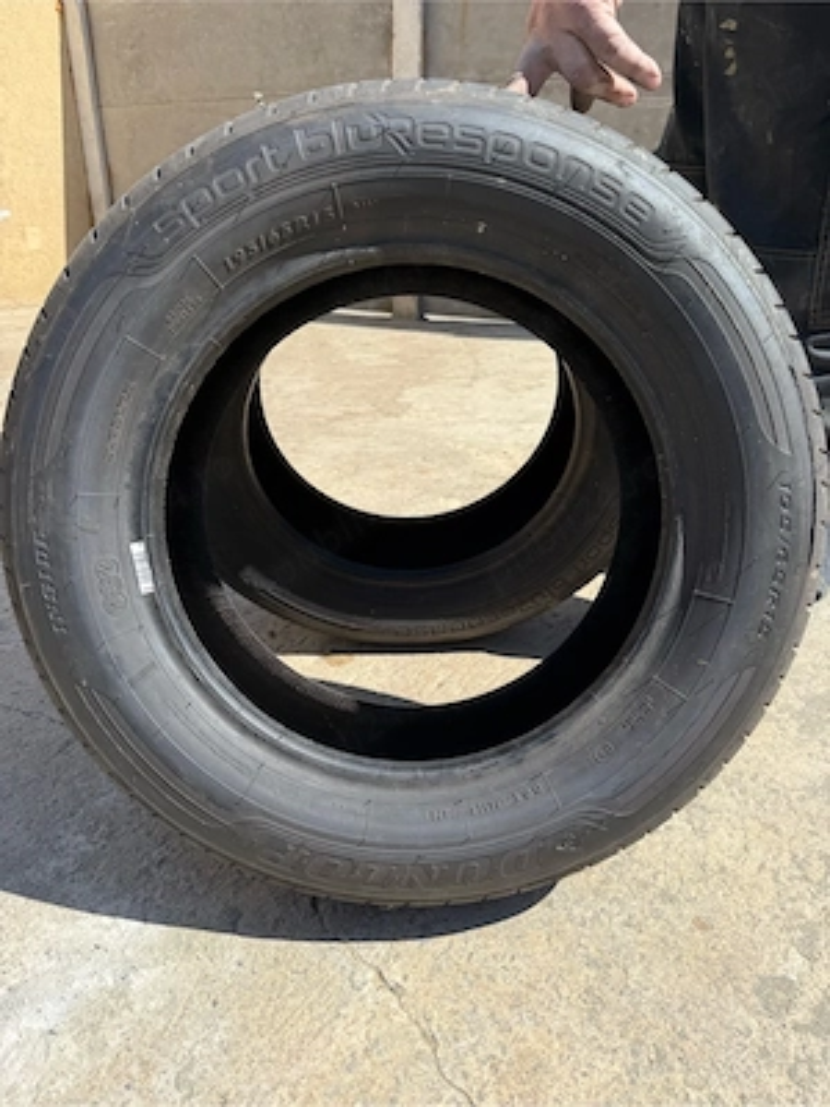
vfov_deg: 71.6
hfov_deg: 56.8
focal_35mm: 24
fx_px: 767
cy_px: 554
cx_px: 415
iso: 80
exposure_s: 1/3279
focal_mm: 6.76
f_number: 1.78
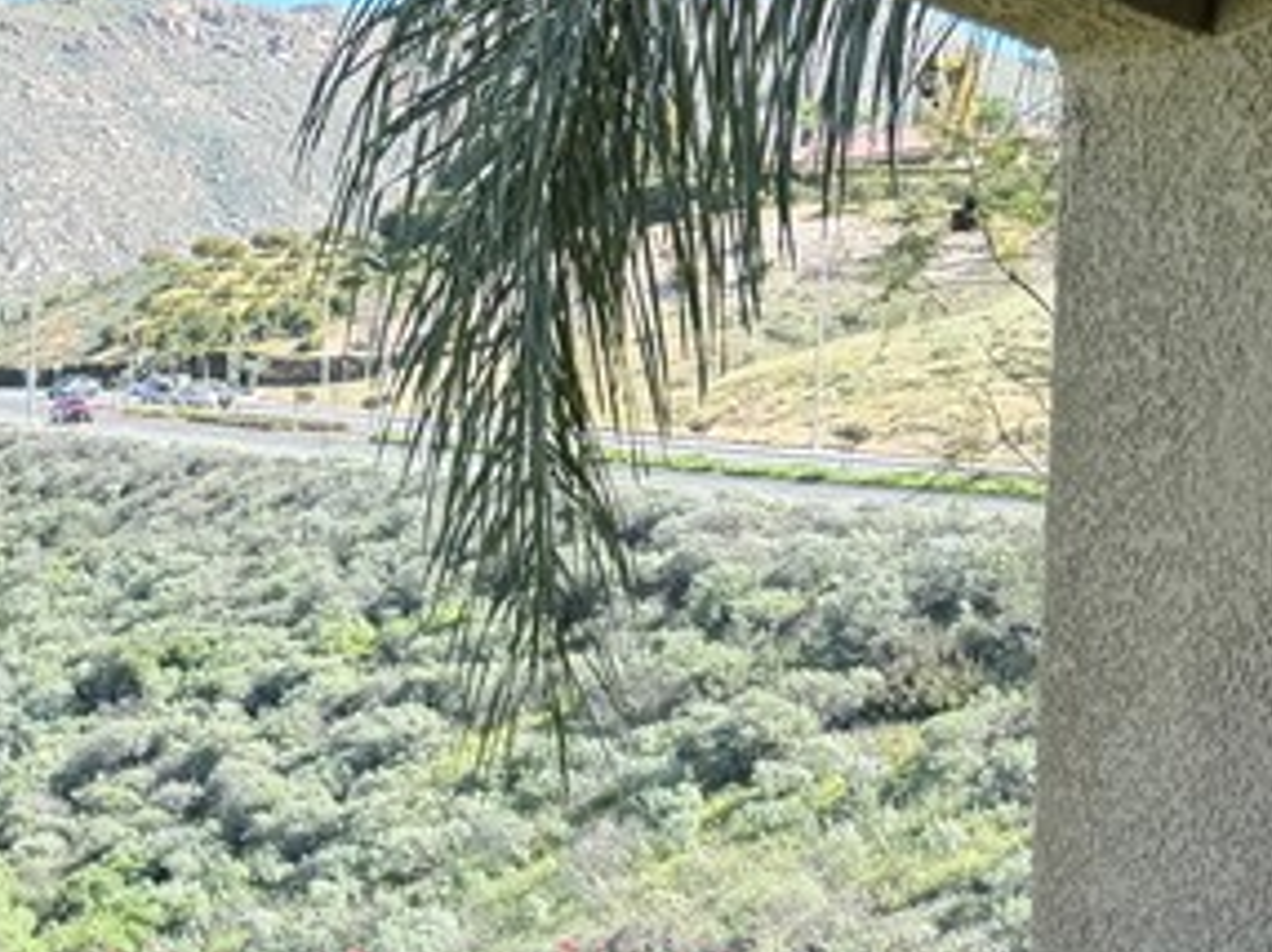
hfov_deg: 19.3
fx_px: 3158
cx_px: -747
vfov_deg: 17.0
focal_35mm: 86
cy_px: 796
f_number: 1.78
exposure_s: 1/1653
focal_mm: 6.76
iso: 80
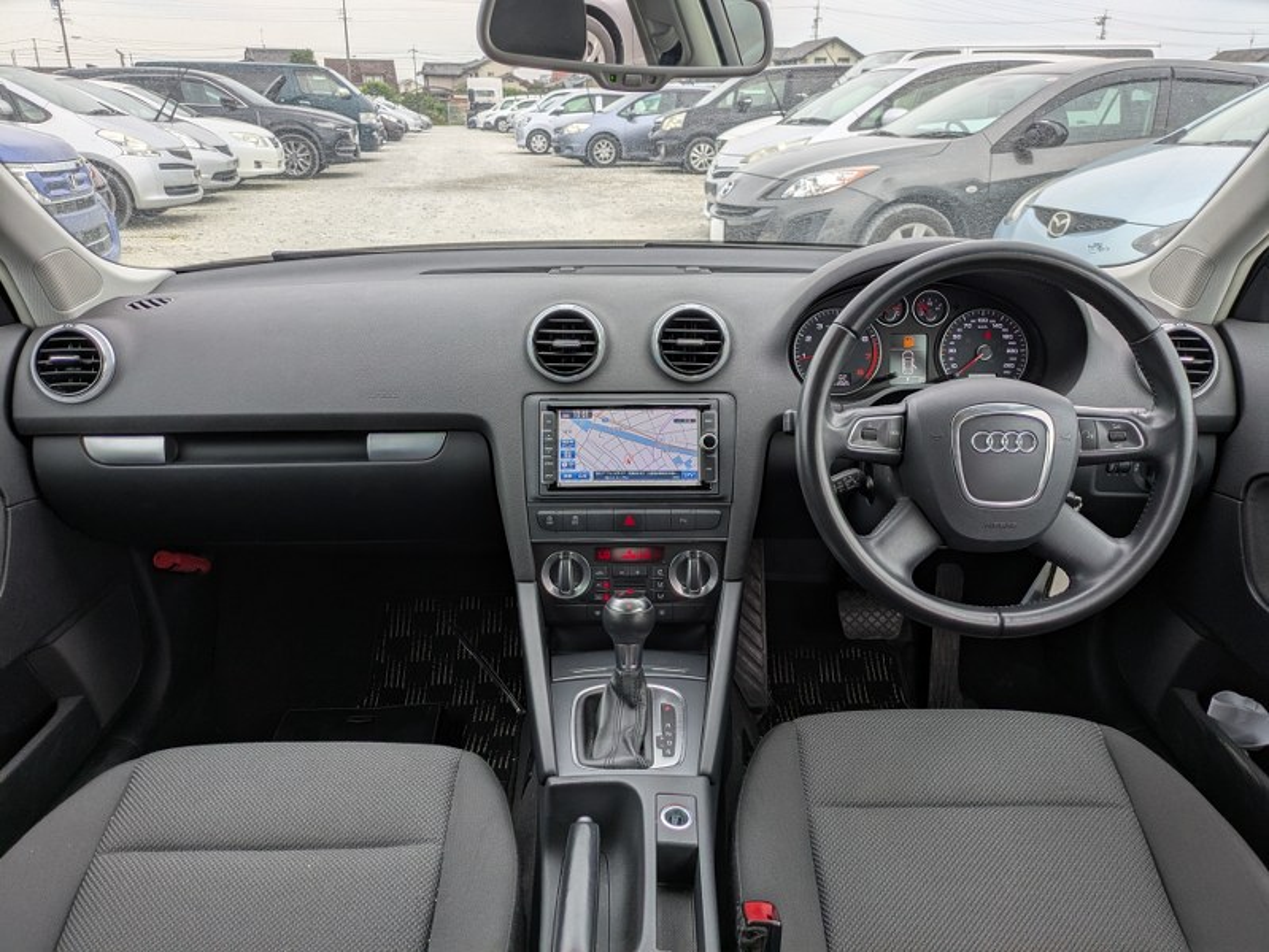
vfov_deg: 54.9
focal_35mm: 25
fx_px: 917
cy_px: 476
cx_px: 634
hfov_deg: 69.4
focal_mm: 5.43
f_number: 1.89
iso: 49
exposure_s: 1/431
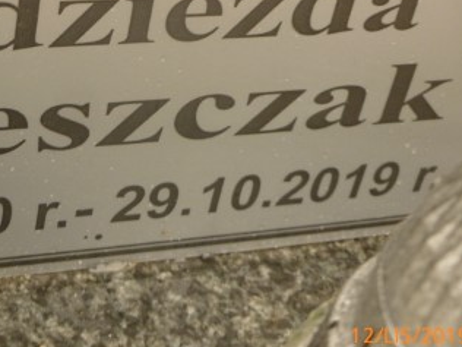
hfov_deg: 24.1
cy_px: 54
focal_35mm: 79
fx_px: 1054
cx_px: 61
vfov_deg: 18.4
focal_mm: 6.9
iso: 200
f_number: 3.7
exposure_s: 1/15
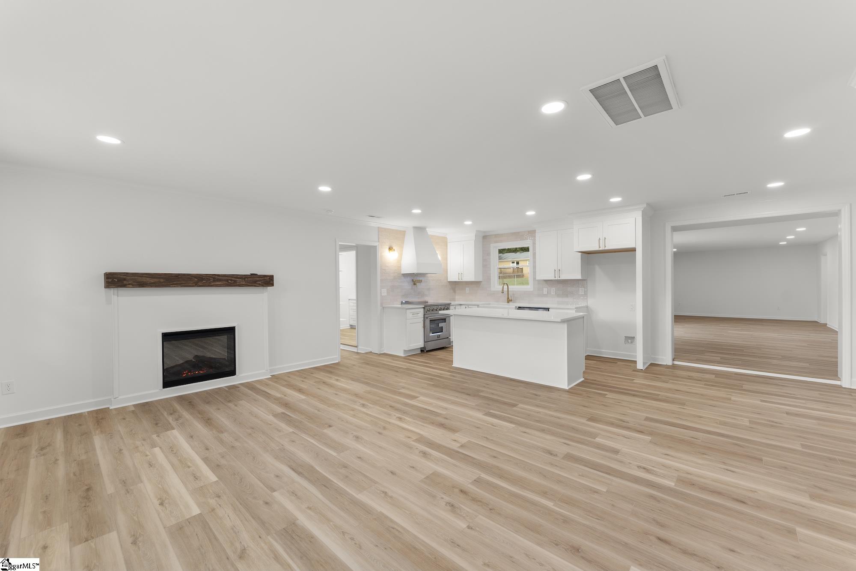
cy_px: 286
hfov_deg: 104.3
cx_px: 428
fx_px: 333
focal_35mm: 14
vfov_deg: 81.2
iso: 400
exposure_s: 1/4
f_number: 6.3
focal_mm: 14
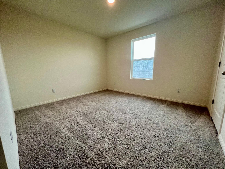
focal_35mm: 13
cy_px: 84
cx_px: 112
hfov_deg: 106.2
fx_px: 84
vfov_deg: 89.9
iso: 100
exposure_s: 1/120
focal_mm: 1.57
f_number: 1.8
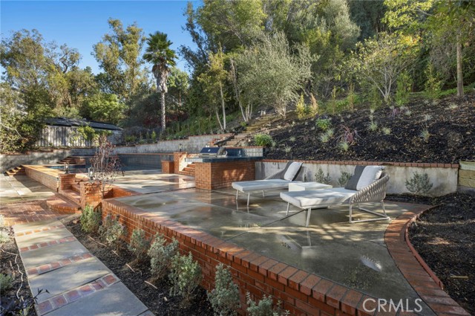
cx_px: 238
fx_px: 224
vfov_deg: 70.3
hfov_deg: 93.3
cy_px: 158
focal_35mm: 17
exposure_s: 1/20
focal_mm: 17
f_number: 8
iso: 80
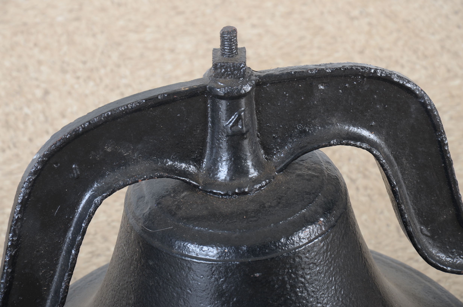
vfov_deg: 8.7
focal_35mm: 158
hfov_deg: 13.1
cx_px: 232
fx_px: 2021
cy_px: 154
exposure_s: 1/200
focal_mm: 105
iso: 125
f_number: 9
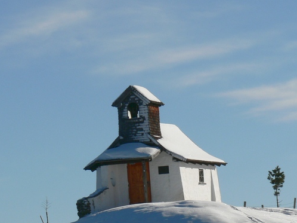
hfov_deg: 6.9
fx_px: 2453
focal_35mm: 286
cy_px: 169
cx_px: 208
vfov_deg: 5.2
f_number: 5.6
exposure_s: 1/800
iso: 80
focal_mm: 29.7
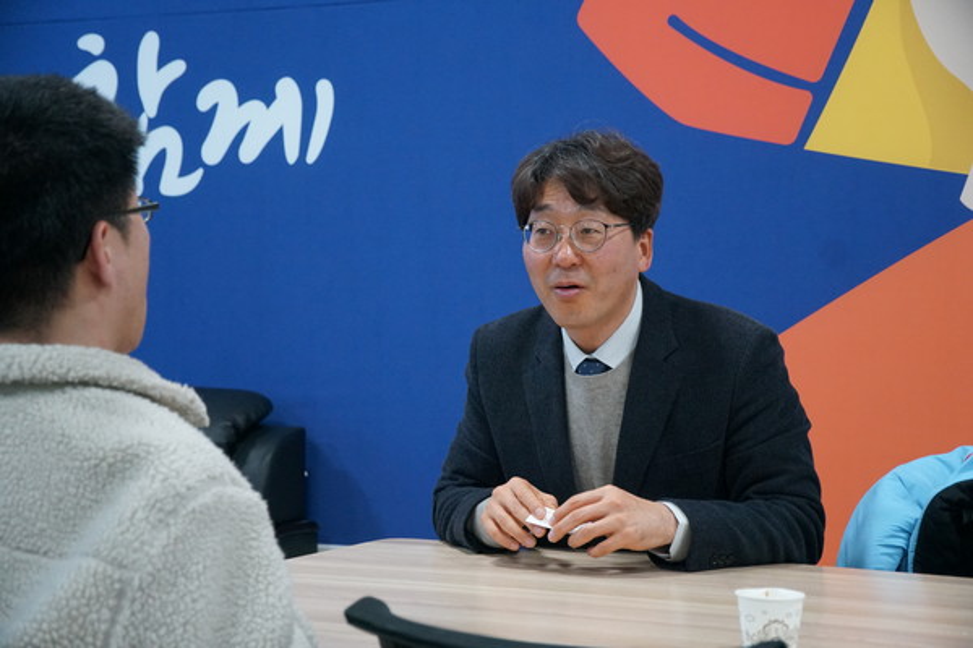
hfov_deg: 27.5
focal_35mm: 74
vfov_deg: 18.5
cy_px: 324
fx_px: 1986
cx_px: 486
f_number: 4.5
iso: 3200
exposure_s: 1/160
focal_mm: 49
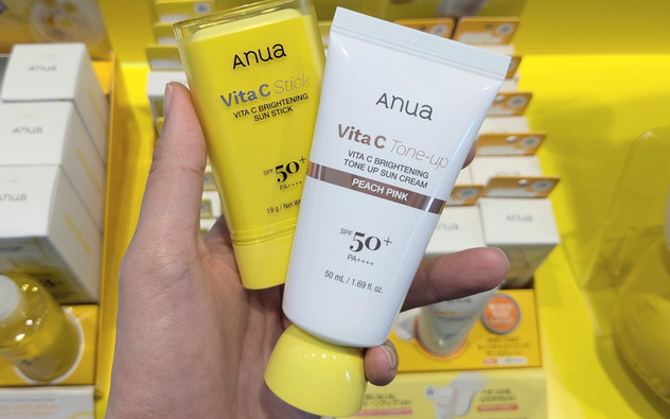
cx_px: 332
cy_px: 205
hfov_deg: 64.6
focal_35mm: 29
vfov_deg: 43.1
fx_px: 530
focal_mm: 4.38
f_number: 1.73
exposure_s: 1/152
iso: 41
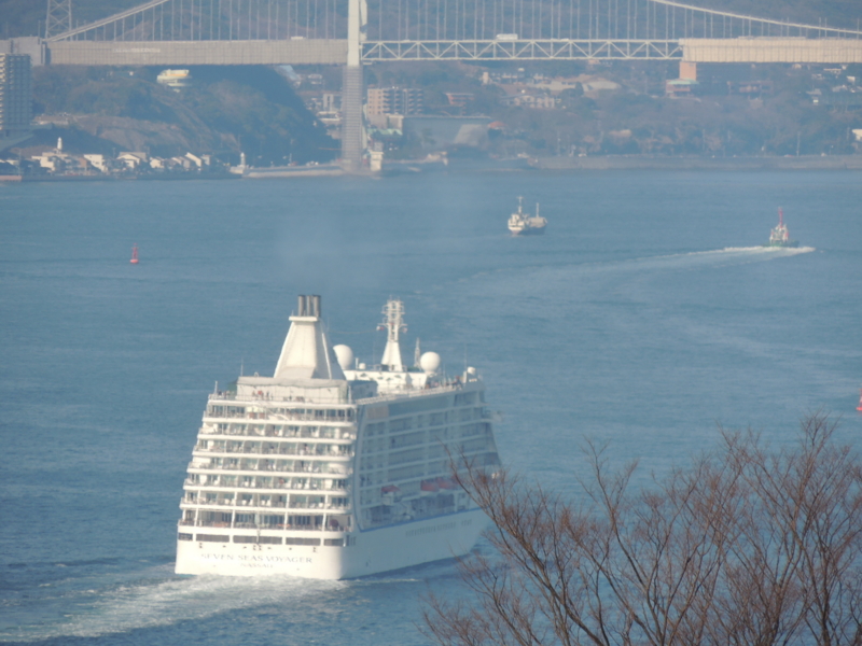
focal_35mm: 700
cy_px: 323
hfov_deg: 2.8
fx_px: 17431
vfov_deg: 2.1
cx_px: 431
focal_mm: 124.8
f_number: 5
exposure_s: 1/640
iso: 100
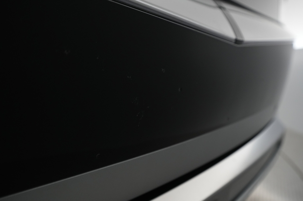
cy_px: 100
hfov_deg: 65.5
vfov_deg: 46.4
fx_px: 236
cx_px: 152
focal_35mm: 28
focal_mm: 28
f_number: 4.5
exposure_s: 1/100
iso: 1600
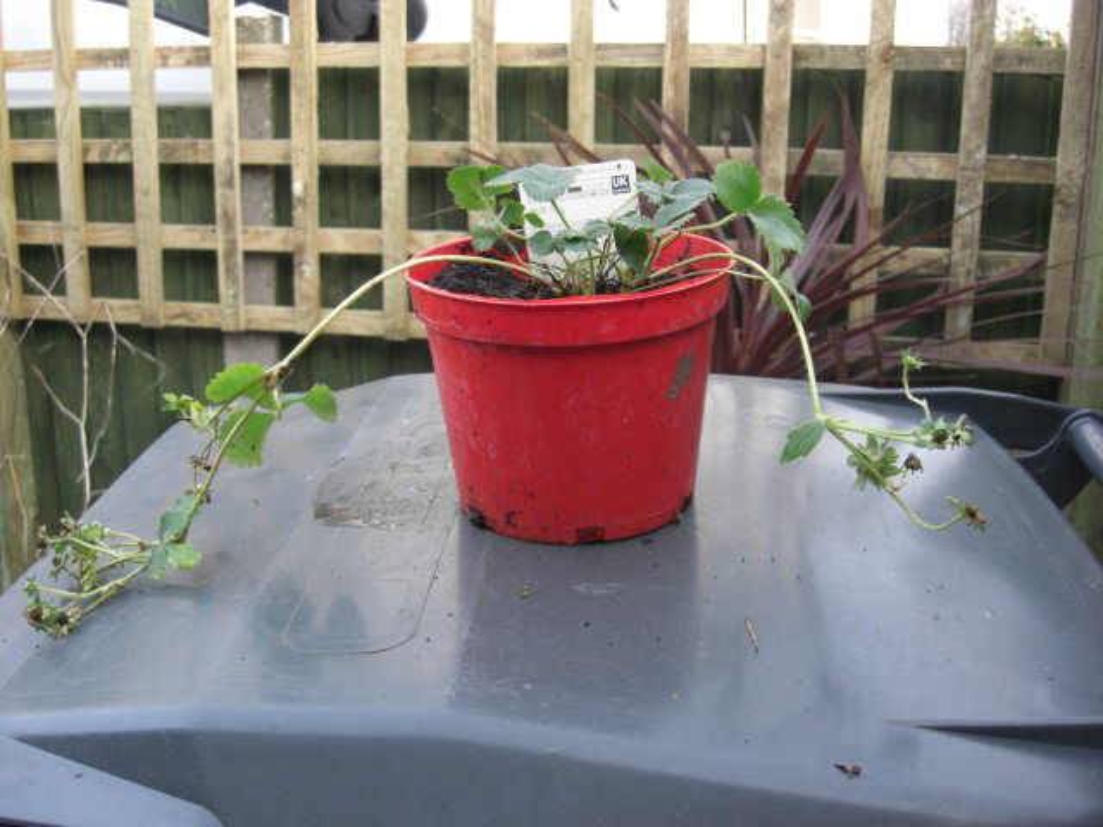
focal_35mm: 38
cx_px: 552
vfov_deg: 37.7
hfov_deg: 49.0
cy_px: 414
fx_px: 1211
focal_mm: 7.9
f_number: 2.8
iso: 200
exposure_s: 1/60
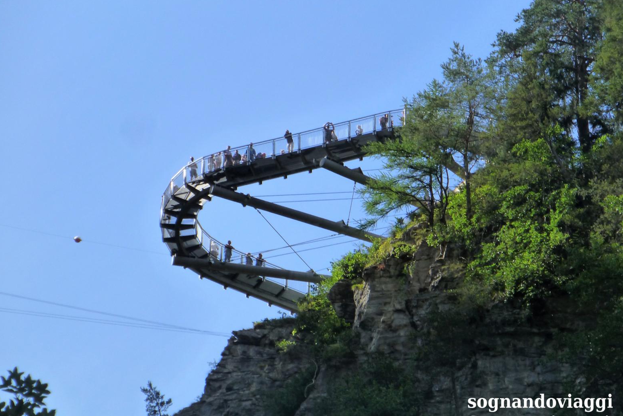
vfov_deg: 5.2
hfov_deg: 7.7
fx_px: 4604
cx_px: 311
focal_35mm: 266
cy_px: 207
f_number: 5.6
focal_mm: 41.3
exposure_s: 1/500
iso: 160
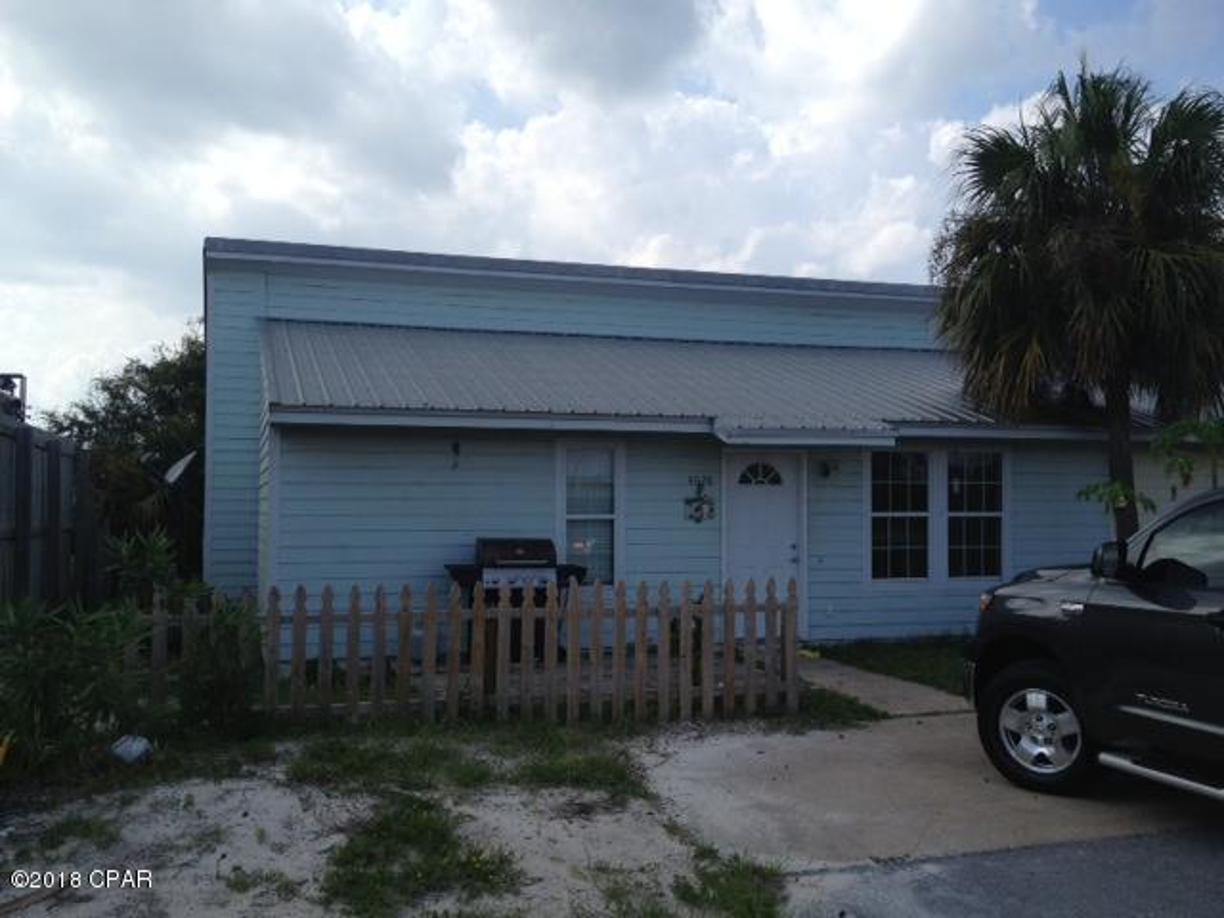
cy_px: 459
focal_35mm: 35
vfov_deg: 40.7
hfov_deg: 52.6
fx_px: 1238
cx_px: 612
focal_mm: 4.28
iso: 50
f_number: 2.4
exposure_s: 1/1534
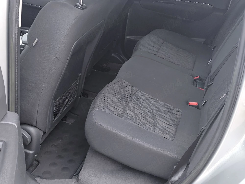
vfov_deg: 33.6
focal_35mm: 43
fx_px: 304
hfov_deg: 43.9
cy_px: 92
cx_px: 122
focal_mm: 6.92
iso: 500
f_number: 1.9
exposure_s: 1/33.3
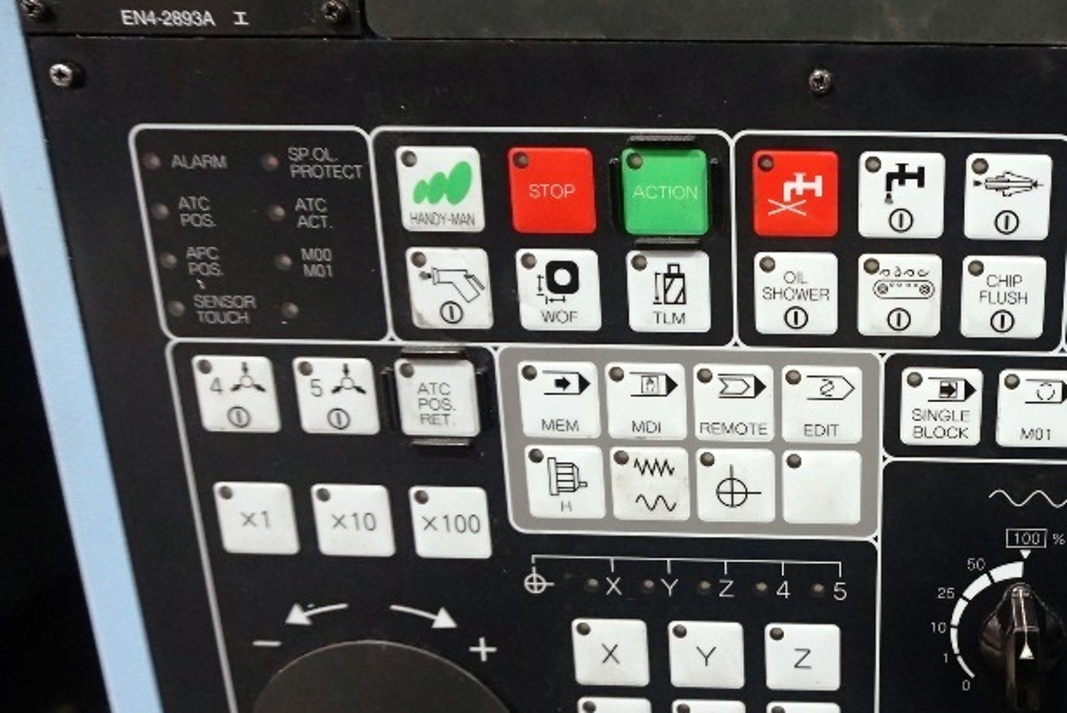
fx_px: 1186
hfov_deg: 45.6
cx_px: 874
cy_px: 436
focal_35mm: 40
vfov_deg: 33.3
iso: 1250
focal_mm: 16
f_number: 4
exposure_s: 1/60
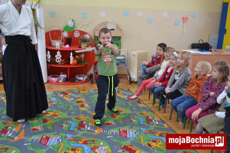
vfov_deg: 34.2
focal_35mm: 39
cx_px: 115
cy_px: 76
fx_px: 249
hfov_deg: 49.6
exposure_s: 1/60
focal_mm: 26
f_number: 4.2
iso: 400
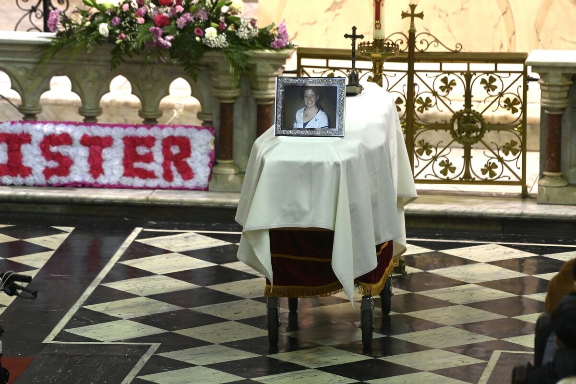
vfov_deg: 3.9
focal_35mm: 350
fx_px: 5600
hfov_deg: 5.9
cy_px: 192
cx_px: 288
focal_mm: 350
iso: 3200
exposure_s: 1/50
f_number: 5.6
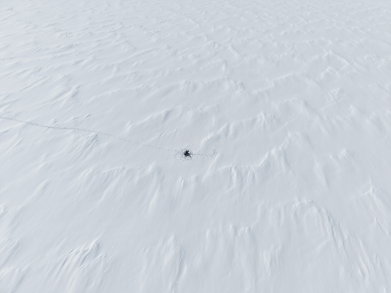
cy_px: 146
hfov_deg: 71.6
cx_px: 196
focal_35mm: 24
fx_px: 271
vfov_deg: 56.8
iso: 110
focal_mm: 8.67
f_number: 1.8
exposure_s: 1/8000
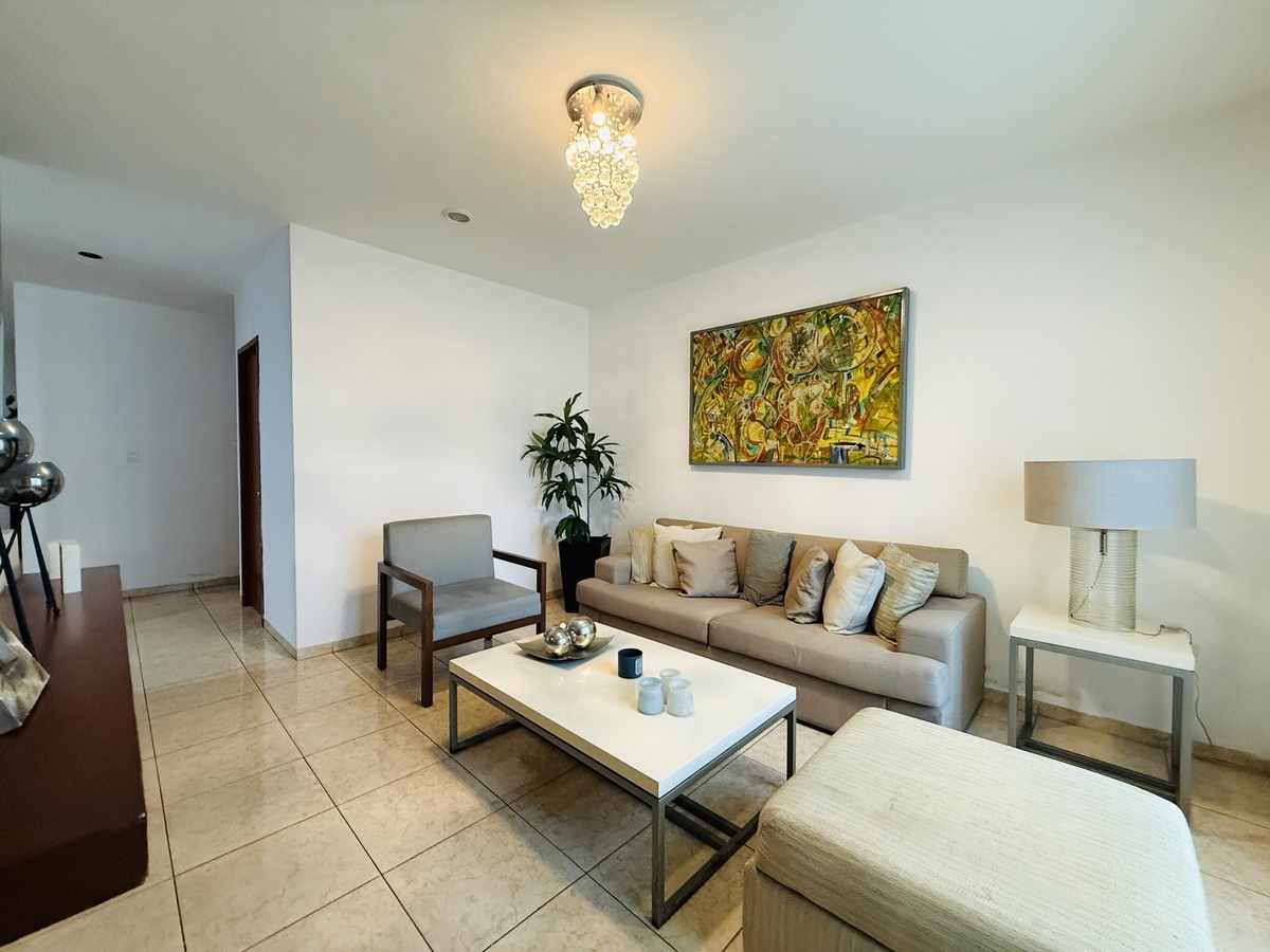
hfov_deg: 102.1
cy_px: 476
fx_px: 514
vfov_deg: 85.7
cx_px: 635
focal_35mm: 14
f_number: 2.2
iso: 640
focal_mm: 2.22
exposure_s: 1/60
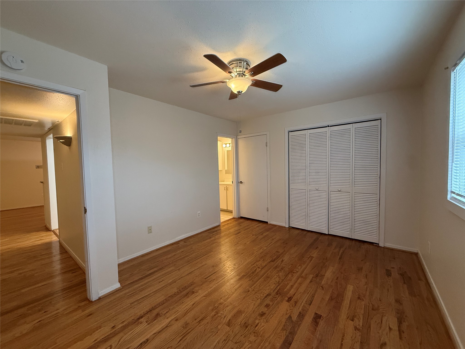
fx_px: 188
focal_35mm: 14
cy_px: 174
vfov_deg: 85.7
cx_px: 232
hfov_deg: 102.1
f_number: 2.2
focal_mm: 2.22
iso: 500
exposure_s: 1/120
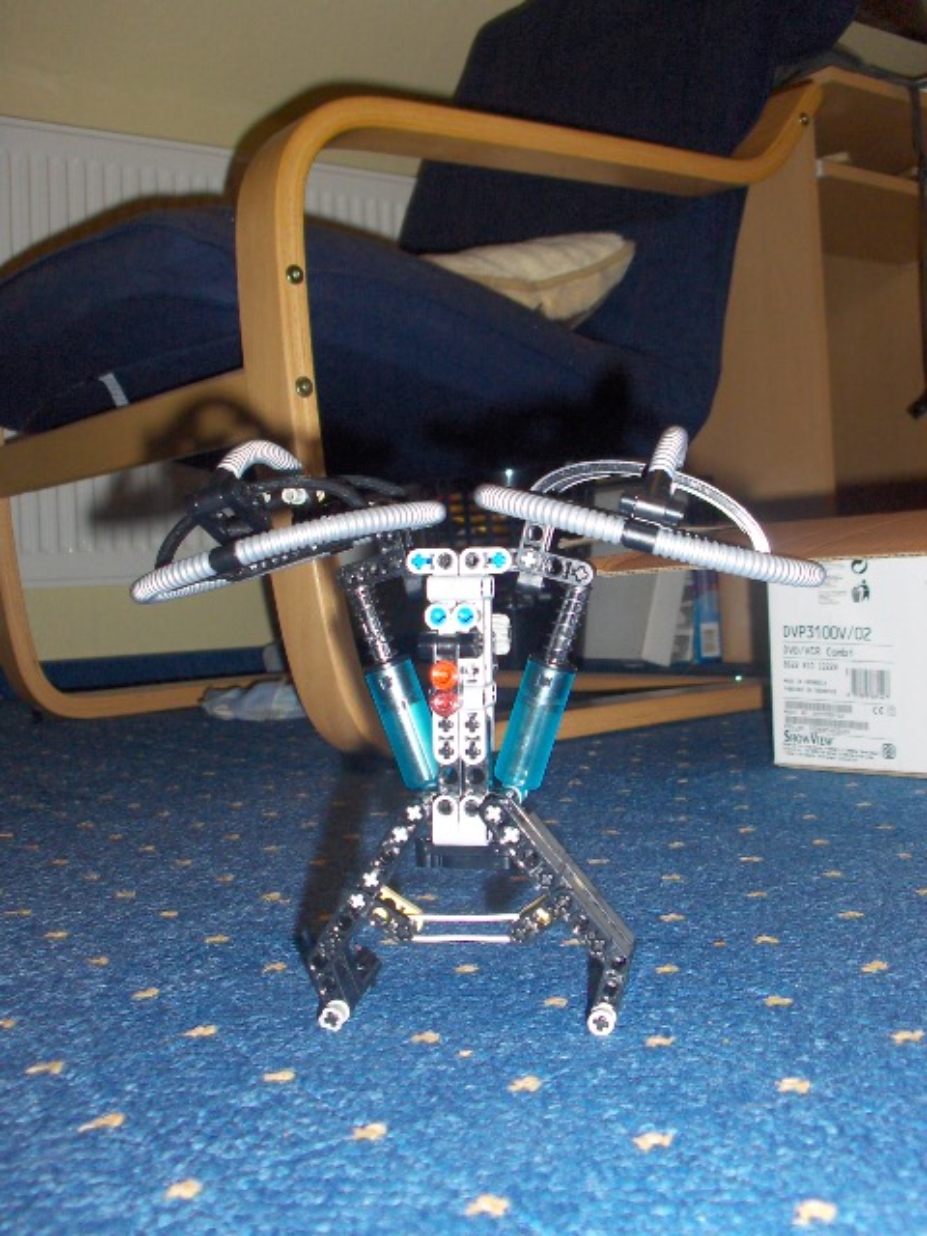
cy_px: 618
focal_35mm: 28
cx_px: 464
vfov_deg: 63.4
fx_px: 1000
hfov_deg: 49.7
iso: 50
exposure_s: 1/60
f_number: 2.8
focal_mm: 5.8
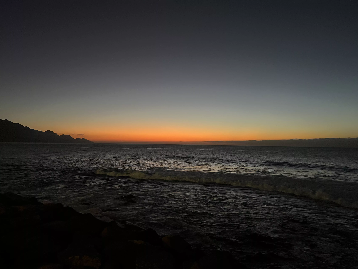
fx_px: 269
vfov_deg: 53.1
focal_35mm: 26
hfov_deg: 67.3
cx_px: 179
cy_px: 134
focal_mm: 5.1
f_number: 1.6
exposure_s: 1/25
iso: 800
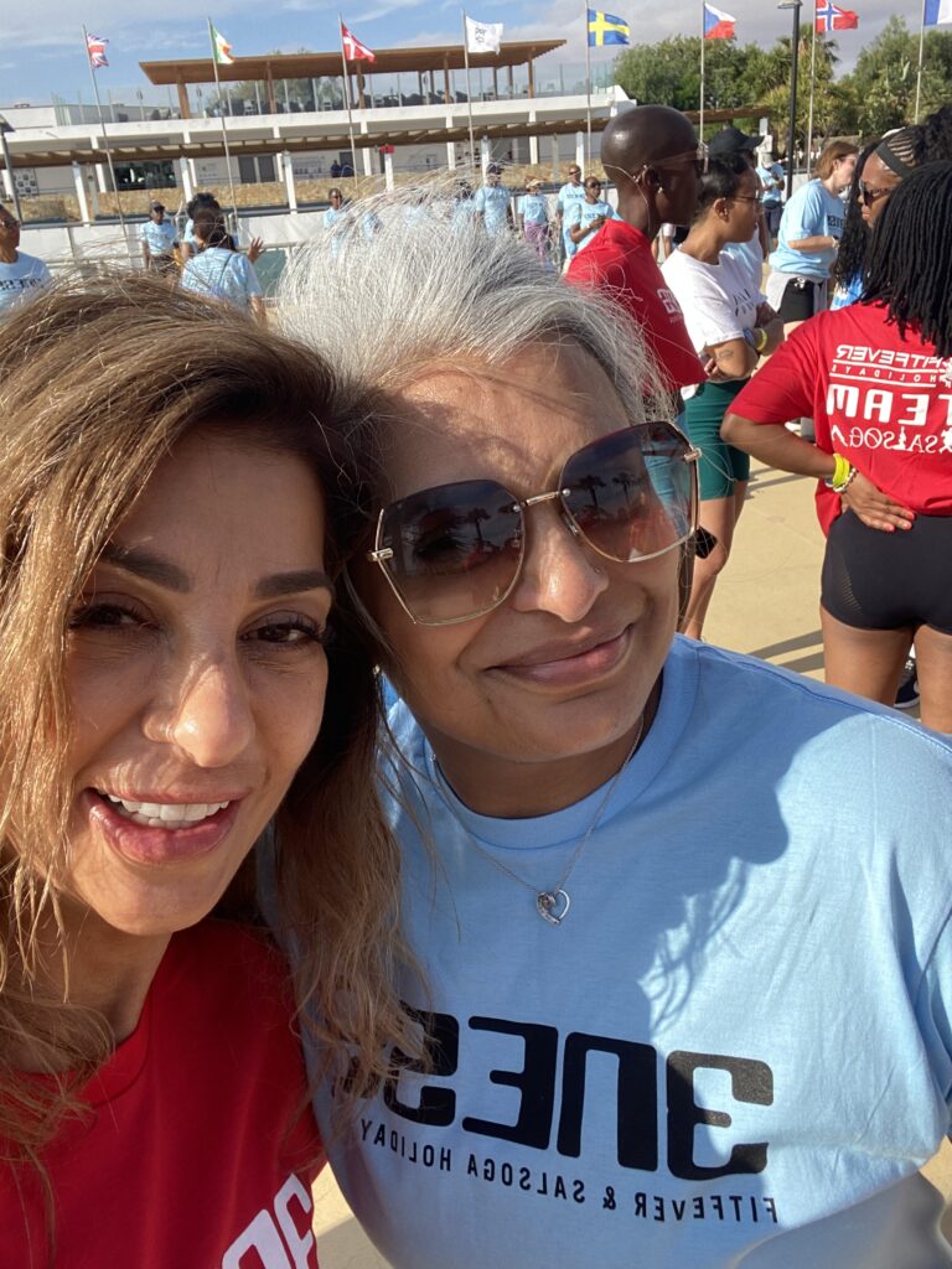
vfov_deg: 60.0
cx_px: 476
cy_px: 634
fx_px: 1100
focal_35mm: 30
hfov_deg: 46.8
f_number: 2.2
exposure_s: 1/253
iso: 25
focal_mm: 2.71
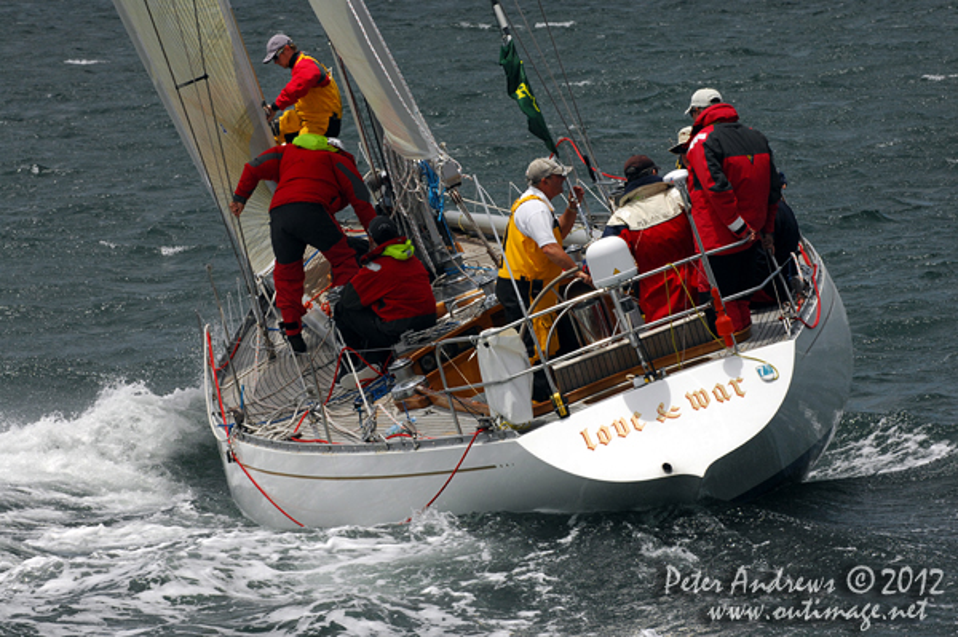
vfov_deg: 5.2
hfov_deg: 7.9
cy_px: 318
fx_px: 6980
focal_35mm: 262
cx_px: 479
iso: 400
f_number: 9
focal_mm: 175
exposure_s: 1/1000
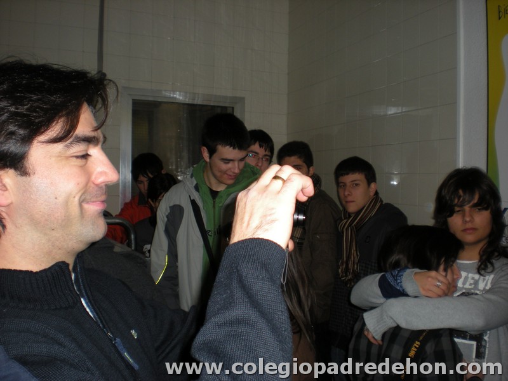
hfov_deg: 49.0
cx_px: 254
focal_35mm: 38
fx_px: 558
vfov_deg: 37.7
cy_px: 190
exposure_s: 1/60
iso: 74
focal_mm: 6.3
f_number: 3.1
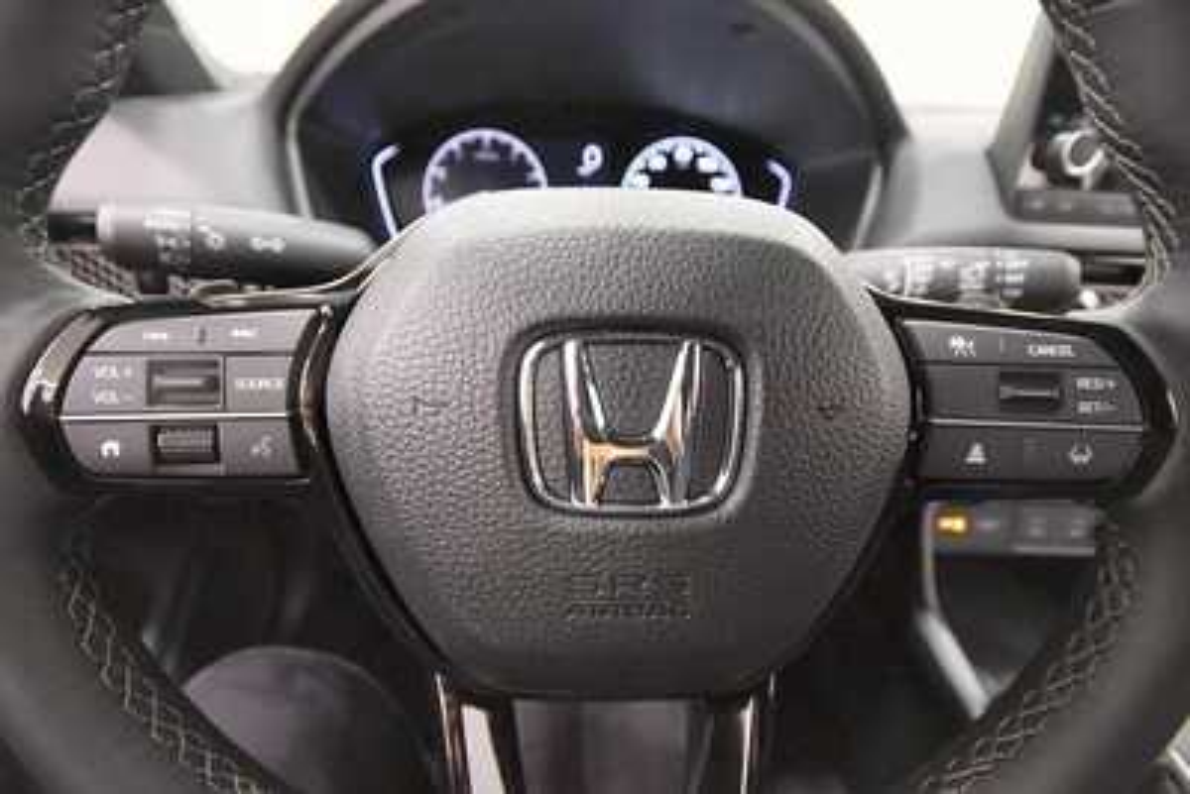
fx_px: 562
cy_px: 397
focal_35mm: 17
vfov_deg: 70.5
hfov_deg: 93.3
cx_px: 595
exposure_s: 1/125
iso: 3200
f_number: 4.2
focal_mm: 11.5
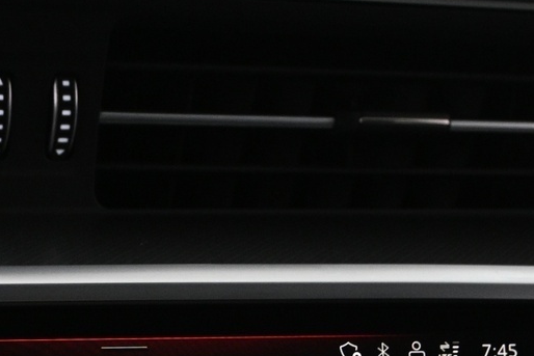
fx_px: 1578
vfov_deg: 12.2
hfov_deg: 18.9
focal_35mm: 106
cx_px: 56
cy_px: 549
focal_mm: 22.5
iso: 1600
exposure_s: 1/80
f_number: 4
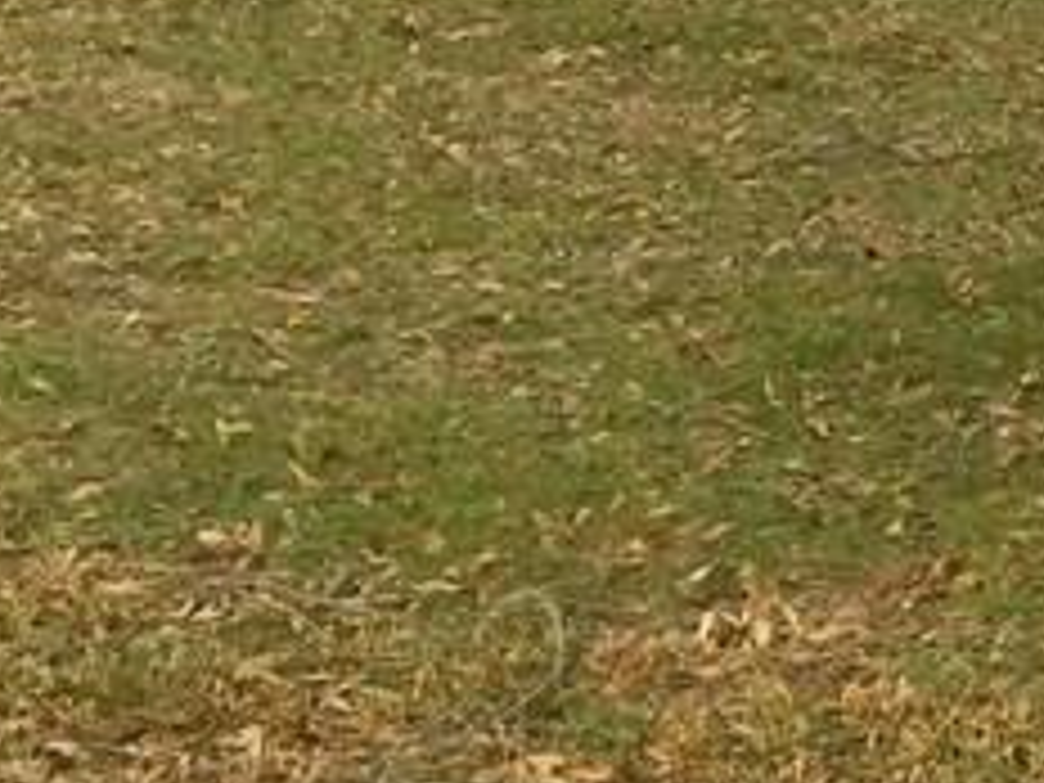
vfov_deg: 11.1
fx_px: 3860
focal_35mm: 128
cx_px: 1728
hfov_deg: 14.1
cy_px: -392
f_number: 2.2
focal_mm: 4.15
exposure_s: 1/659
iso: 32
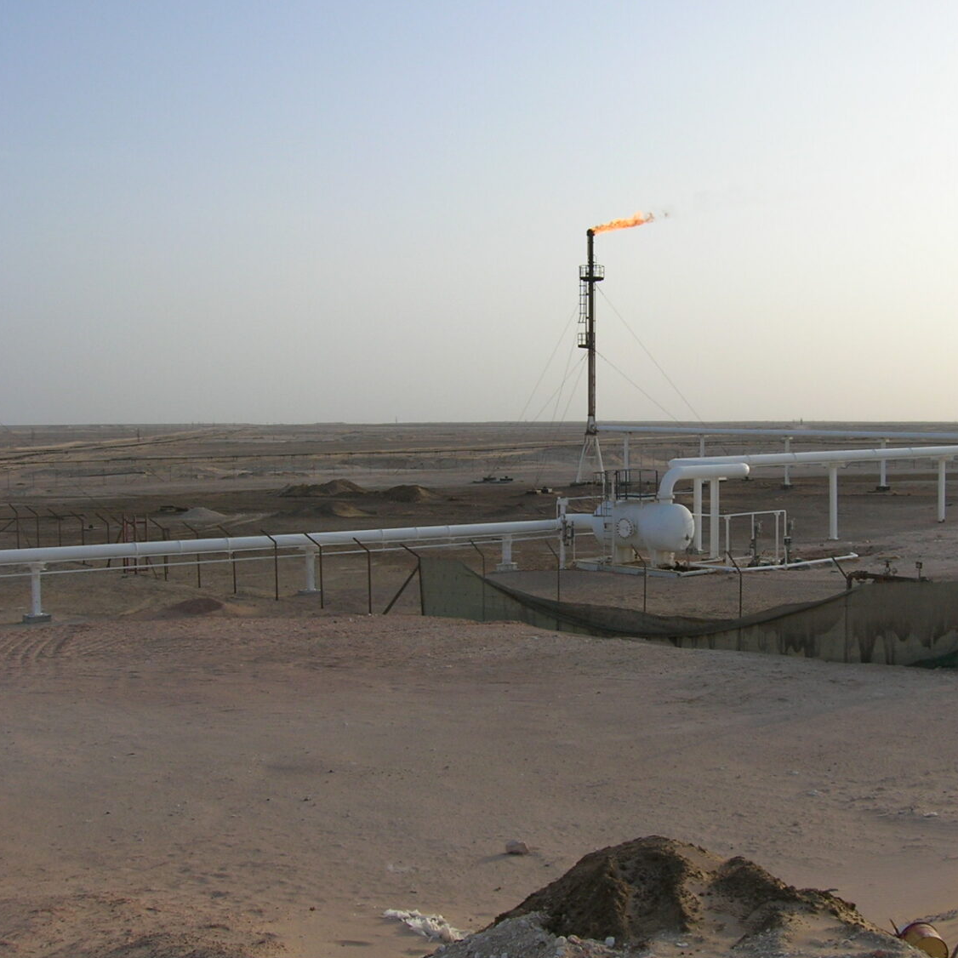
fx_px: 1284
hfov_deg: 40.5
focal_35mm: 41
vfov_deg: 40.9
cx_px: 620
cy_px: 469
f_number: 4.9
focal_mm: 5.7
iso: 50
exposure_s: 1/375
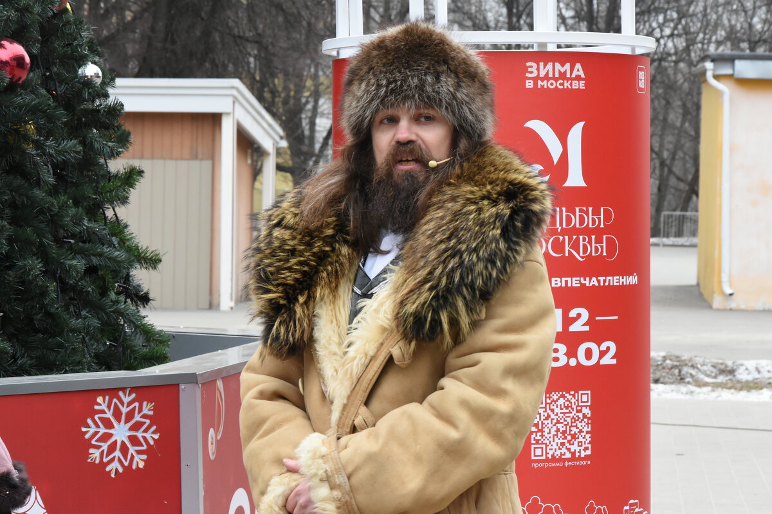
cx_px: 386
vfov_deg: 11.4
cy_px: 257
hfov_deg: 17.1
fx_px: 2573
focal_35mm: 120
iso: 1250
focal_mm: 80
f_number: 5.3
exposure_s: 1/80
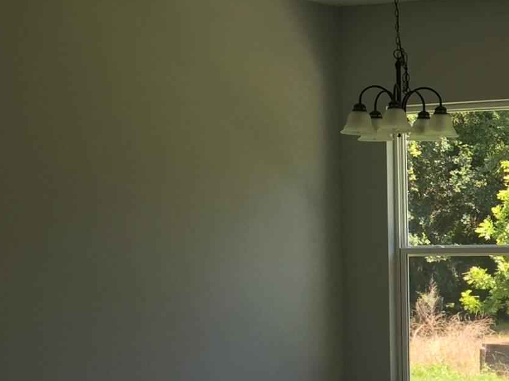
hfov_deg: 17.7
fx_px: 1543
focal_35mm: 105
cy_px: 305
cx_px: 630
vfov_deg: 14.0
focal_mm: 4.15
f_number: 2.2
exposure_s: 1/120
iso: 32
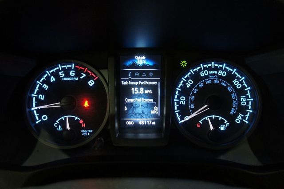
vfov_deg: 45.6
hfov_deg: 64.6
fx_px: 225
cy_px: 94
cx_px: 142
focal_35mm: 28
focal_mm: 19
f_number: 4
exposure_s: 1/30
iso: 1000
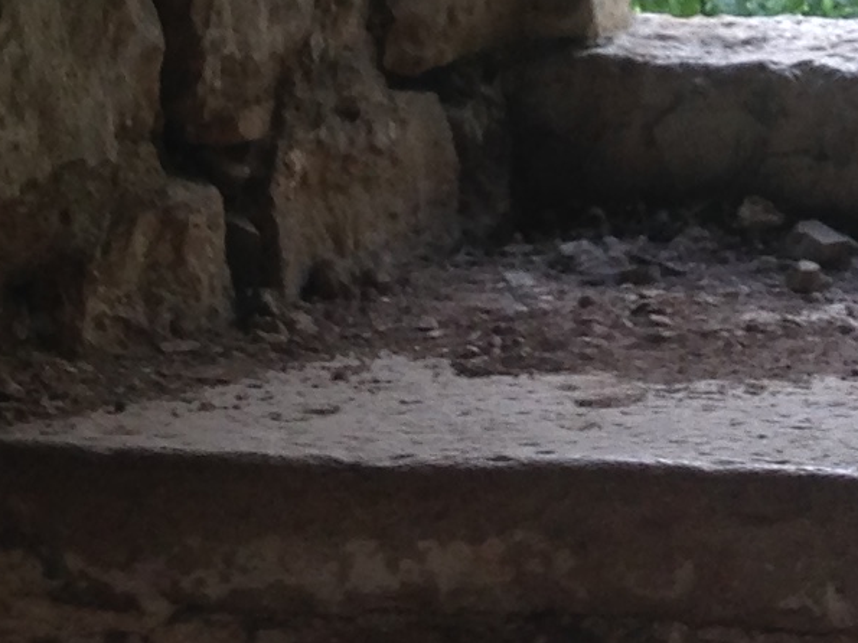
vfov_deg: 8.1
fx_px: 4485
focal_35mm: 181
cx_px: 1133
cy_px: -205
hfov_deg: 10.7
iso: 50
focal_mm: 4.12
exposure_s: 1/120
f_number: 2.4
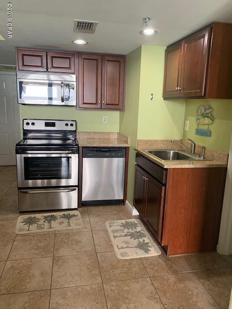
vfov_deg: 67.3
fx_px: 232
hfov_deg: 53.1
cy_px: 154
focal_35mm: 26
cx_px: 116
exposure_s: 1/60
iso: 100
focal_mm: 4.25
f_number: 1.8
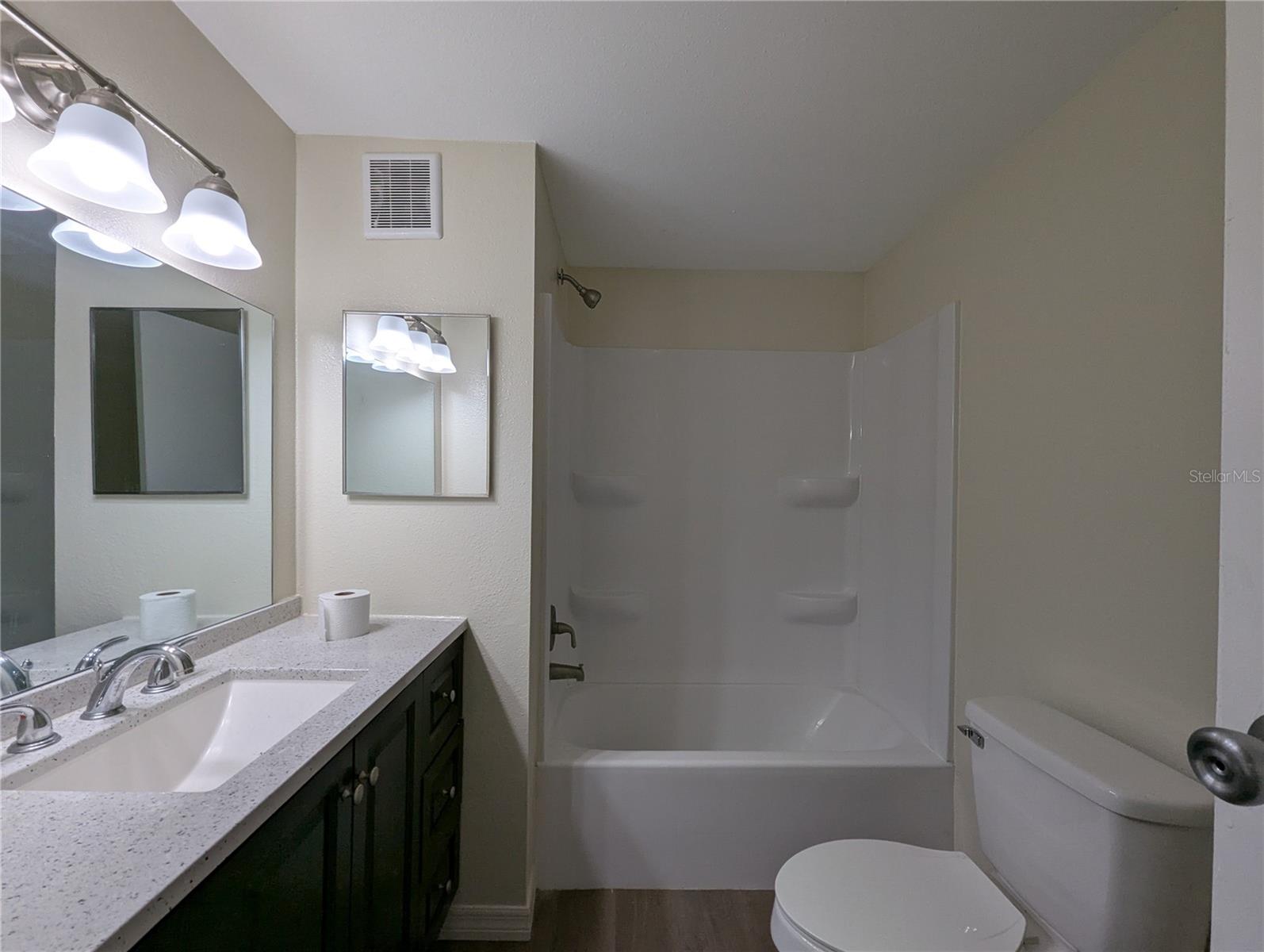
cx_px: 632
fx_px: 475
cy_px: 476
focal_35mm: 13
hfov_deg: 106.1
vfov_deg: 90.1
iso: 46
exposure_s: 1/128
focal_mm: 1.95
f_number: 2.2
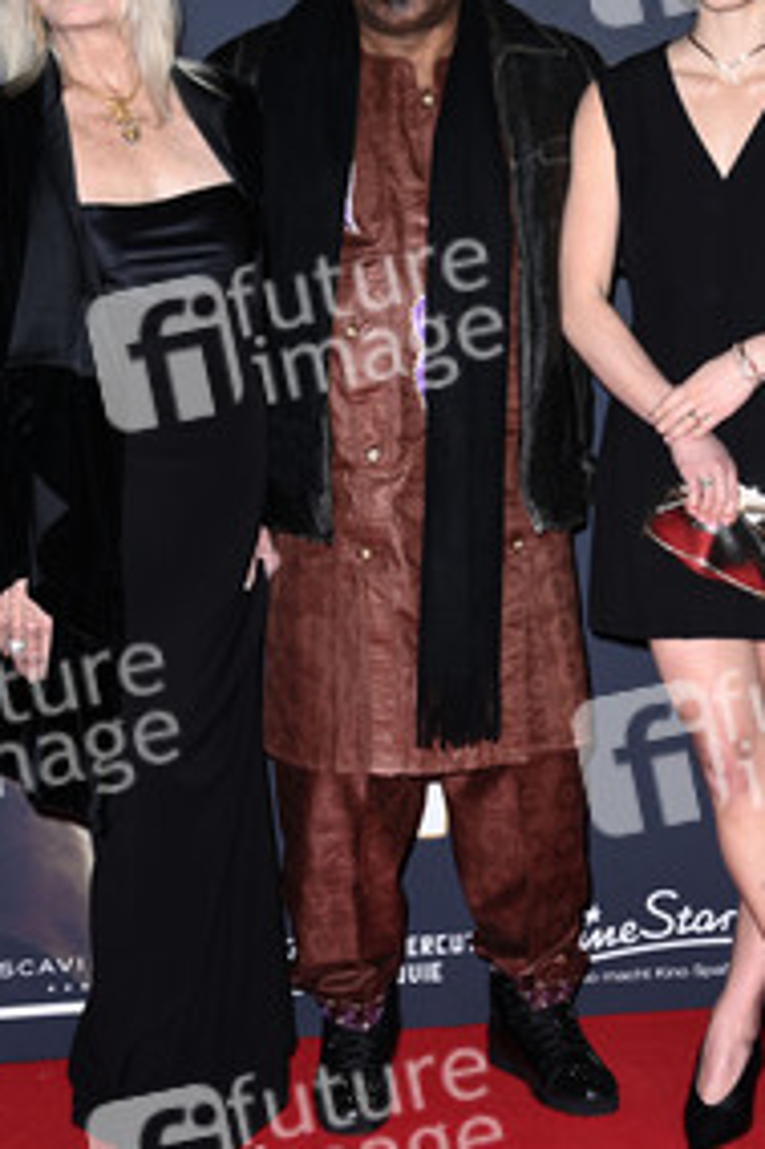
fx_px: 2521
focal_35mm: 79
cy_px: 538
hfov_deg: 17.3
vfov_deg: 25.7
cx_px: 413
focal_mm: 56
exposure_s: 1/200
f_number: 5.6
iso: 640
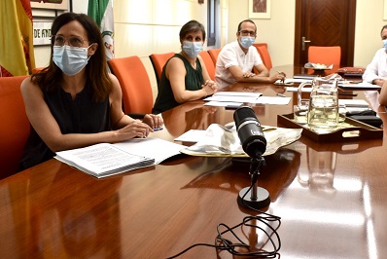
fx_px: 463
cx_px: 245
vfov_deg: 31.2
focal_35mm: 43
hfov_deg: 45.0
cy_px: 103
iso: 400
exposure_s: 1/100
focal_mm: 22
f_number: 5
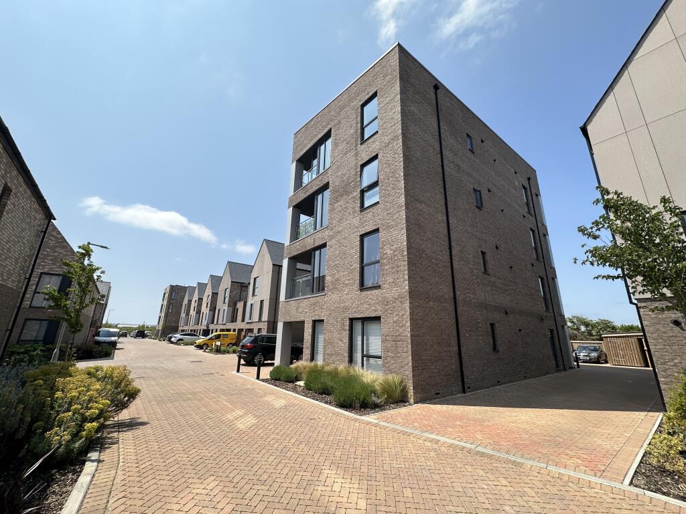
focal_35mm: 14
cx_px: 343
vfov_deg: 85.7
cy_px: 257
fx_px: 277
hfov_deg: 102.1
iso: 40
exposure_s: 1/2020
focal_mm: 2.22
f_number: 2.2
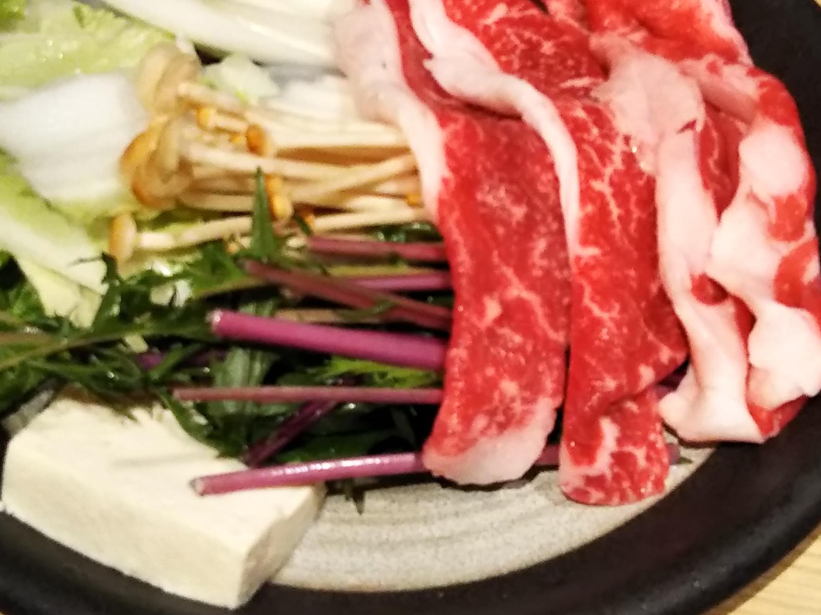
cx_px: 417
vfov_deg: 20.7
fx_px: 1684
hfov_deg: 27.4
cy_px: 237
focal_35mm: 71
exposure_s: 1/30
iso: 200
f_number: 2.2
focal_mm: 4
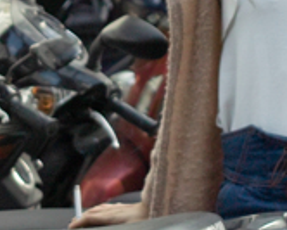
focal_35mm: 237
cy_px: 131
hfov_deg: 8.1
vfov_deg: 6.5
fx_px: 2014
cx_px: -71
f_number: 2.8
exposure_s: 1/400
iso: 100
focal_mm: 24.2
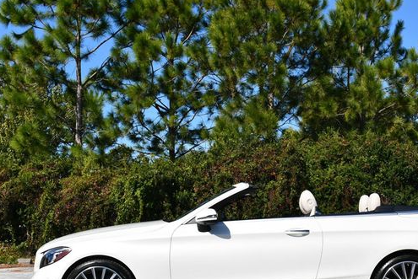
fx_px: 721
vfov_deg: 21.9
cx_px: 262
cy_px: 173
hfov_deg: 32.2
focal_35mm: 62
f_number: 9
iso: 100
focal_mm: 24
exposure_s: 1/320
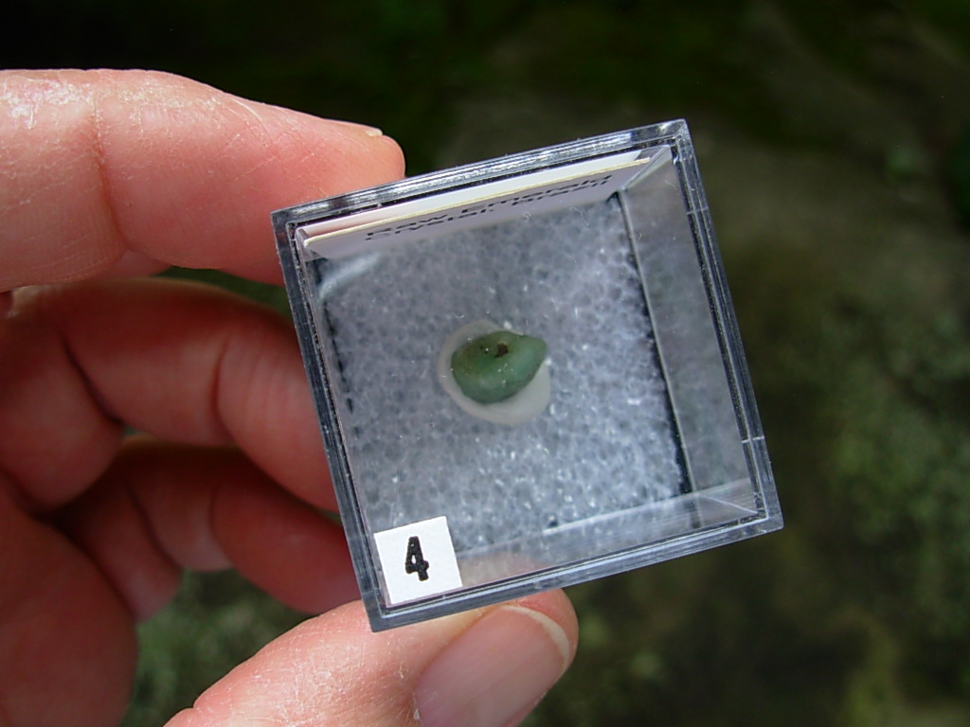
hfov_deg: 49.0
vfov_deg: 37.7
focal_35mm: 38
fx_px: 1065
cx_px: 485
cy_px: 364
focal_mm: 6.3
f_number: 2.9
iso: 50
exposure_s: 1/114
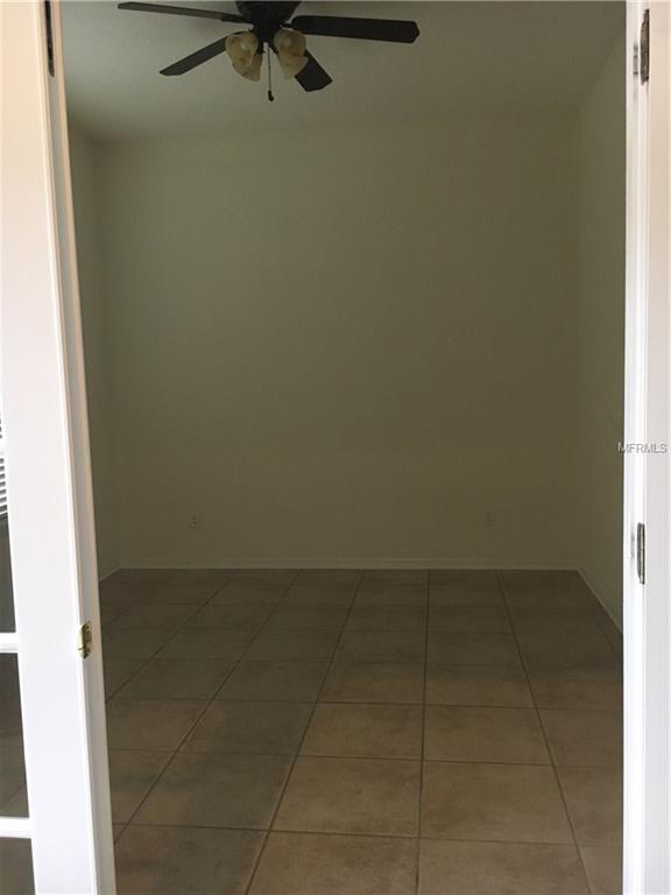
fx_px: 750
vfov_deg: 61.7
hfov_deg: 48.2
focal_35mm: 29
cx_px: 336
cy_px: 448
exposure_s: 1/30
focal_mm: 4.15
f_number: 2.2
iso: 160
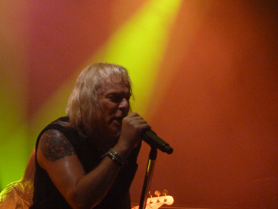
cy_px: 104
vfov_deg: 8.2
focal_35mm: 182
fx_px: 1462
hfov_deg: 10.9
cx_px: 139
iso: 800
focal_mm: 29.9
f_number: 4.5
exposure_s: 1/100
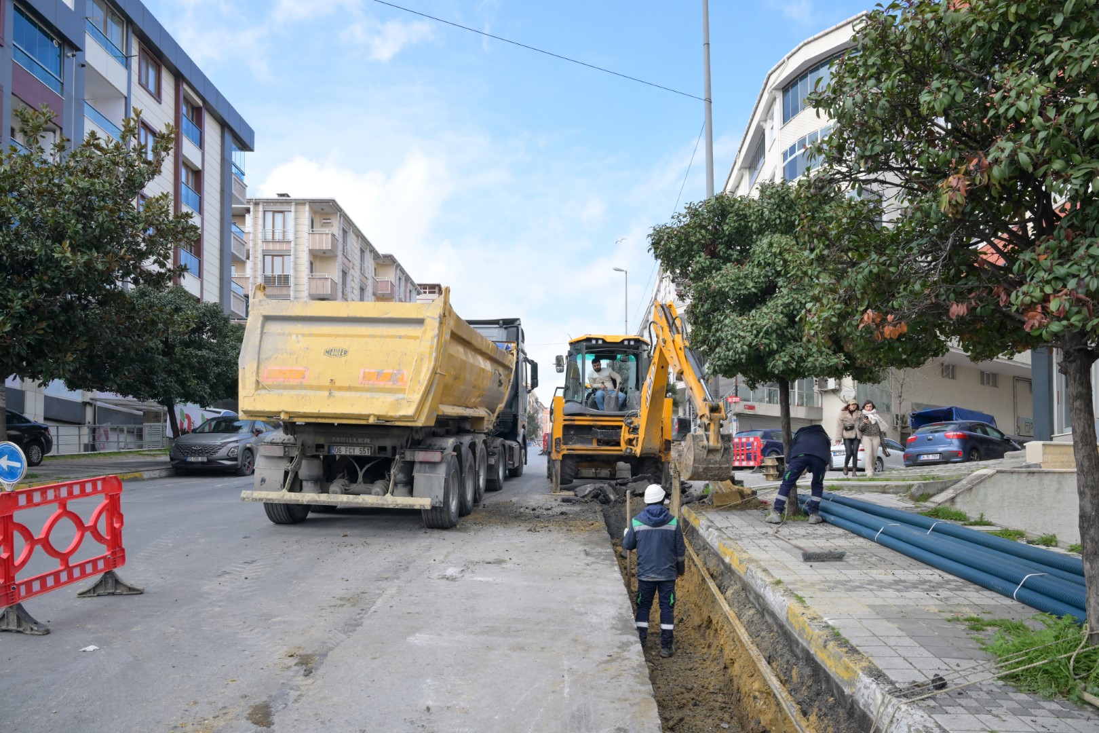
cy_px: 366
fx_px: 733
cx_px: 550
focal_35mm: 24
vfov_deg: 53.1
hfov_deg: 73.7
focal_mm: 24
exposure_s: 1/250
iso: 250
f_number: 8
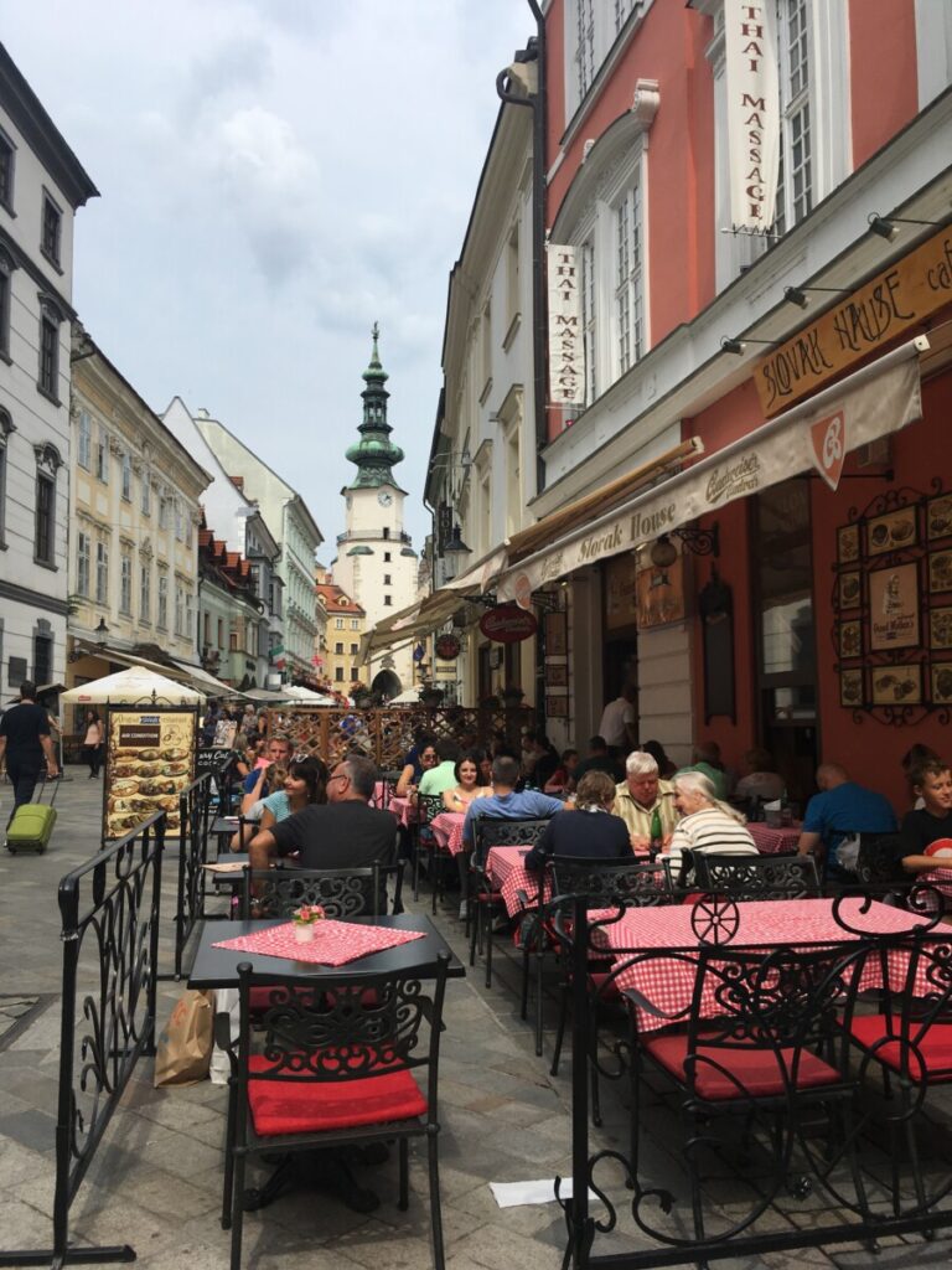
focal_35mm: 29
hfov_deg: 48.2
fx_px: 1063
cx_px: 476
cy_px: 635
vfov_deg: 61.7
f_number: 2.2
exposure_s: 1/1832
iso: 25
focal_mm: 4.15
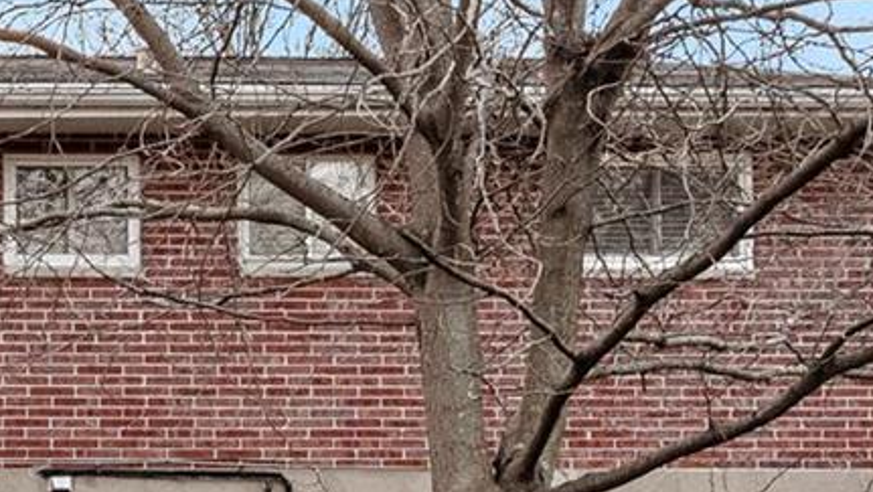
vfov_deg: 11.9
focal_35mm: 101
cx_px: -472
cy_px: 458
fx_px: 2339
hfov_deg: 18.5
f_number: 8
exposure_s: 1/13
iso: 400
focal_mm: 13
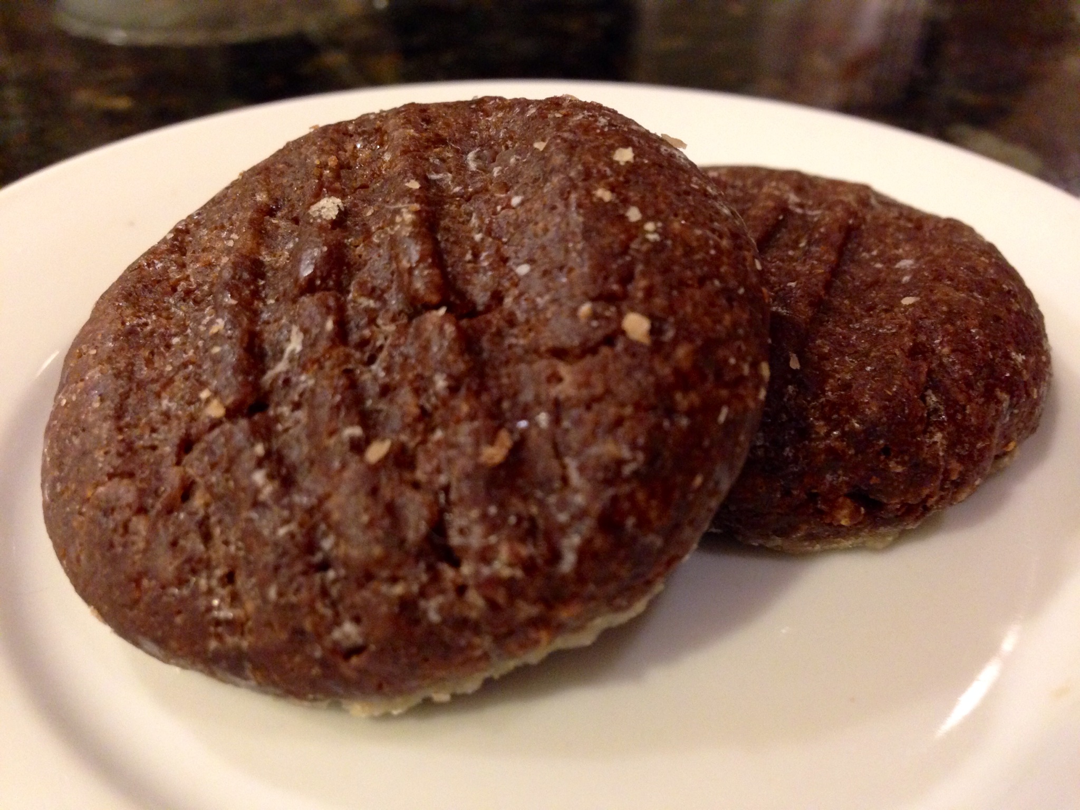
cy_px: 405
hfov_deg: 55.4
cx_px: 540
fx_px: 1030
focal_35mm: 33
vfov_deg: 42.9
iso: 400
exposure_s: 1/20
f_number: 2.4
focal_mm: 4.12
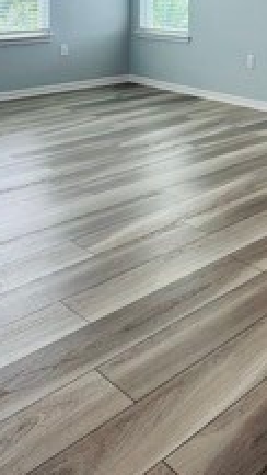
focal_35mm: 45
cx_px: 324
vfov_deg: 39.8
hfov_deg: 24.0
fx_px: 567
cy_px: -4
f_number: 2.2
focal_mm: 2.22
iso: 64
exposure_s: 1/120
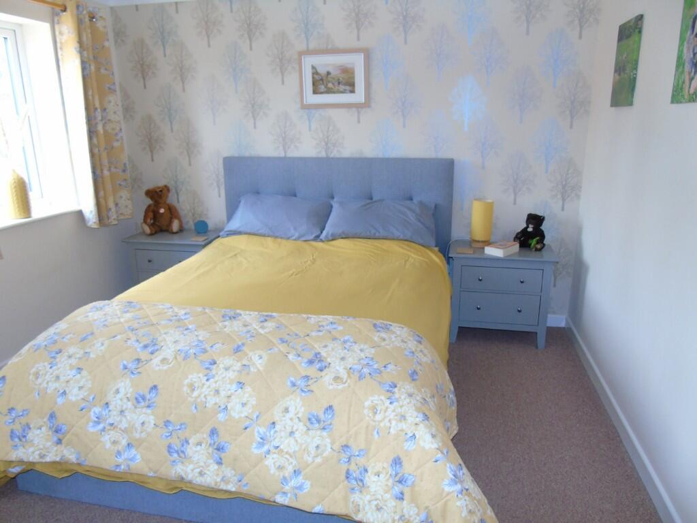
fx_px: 503
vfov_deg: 54.9
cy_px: 262
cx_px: 348
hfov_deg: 69.4
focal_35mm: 25
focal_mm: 4.4
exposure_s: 1/30
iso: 200
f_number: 3.4
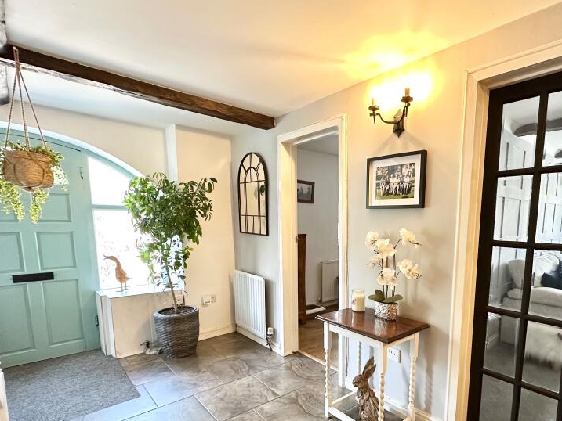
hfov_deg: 80.4
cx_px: 346
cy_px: 265
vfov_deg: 64.9
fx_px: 325
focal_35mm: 20
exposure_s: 1/50
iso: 250
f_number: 2.2
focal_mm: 2.22
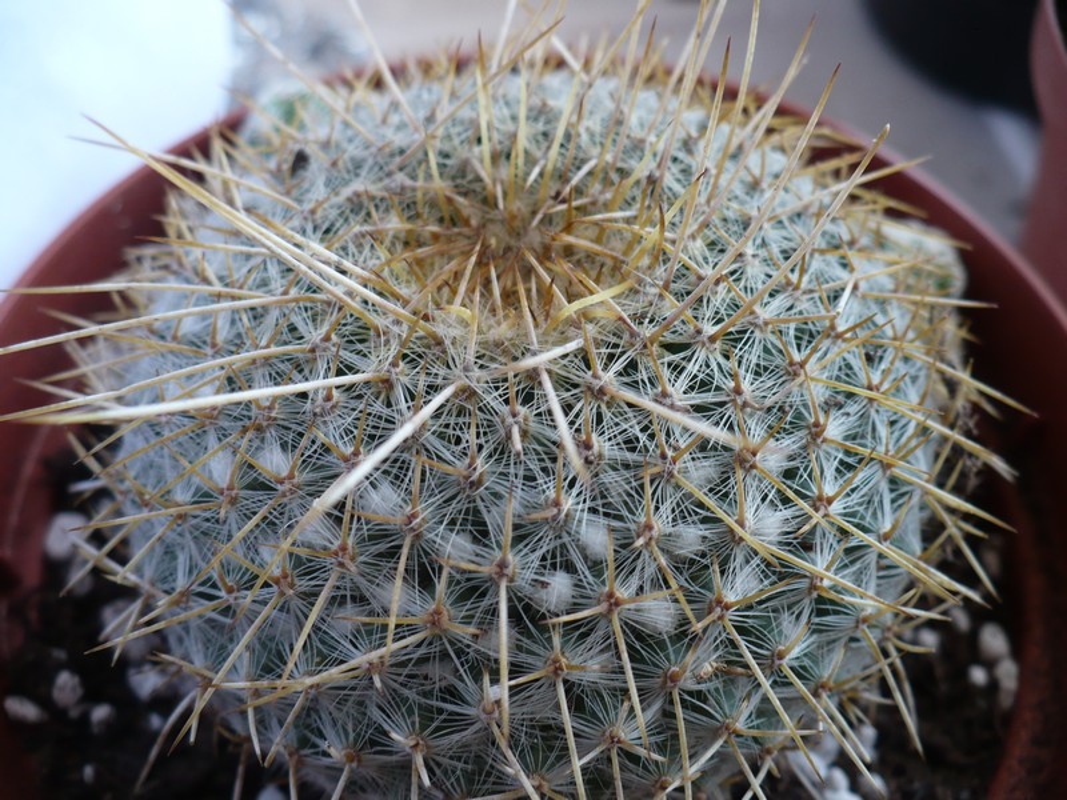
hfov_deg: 50.1
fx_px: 1140
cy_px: 400
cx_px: 534
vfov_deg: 38.7
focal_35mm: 37
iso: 100
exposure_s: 1/80
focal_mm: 6.1
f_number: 2.8
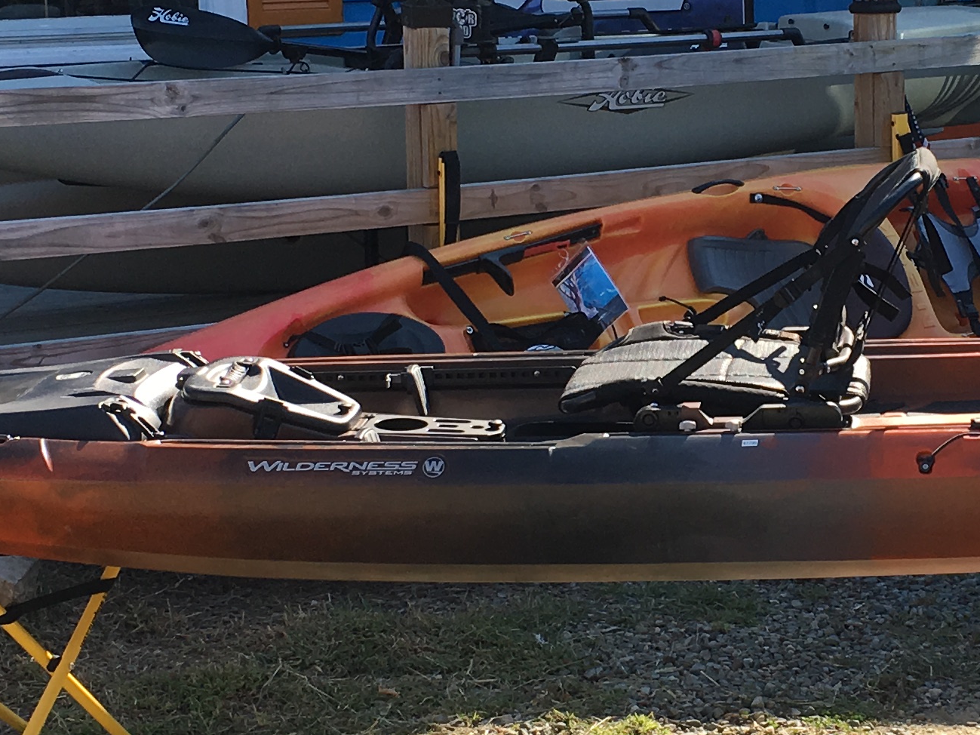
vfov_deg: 16.4
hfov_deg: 21.6
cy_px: 350
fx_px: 2548
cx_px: 720
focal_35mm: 90
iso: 25
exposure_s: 1/620
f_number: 2.2
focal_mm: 4.15
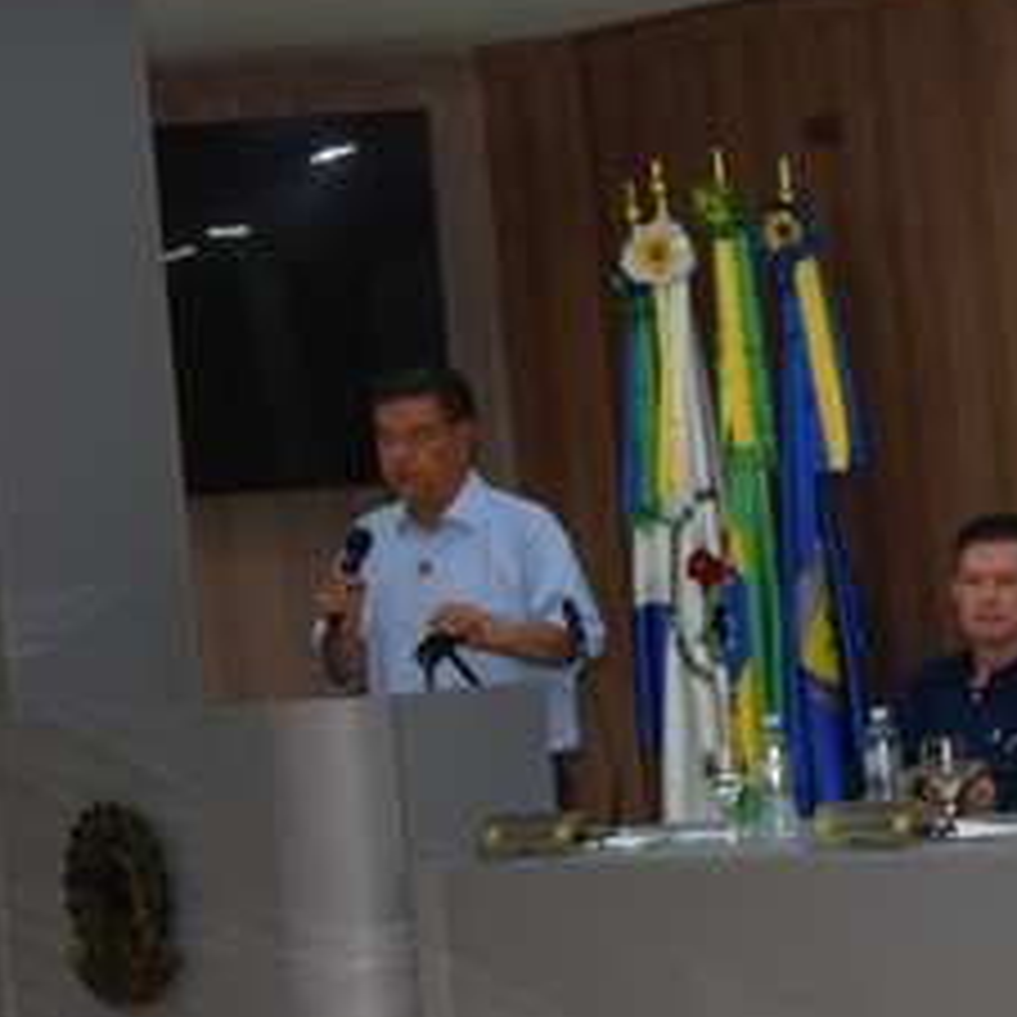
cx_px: 1719
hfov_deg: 12.7
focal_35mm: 127
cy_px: 567
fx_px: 4211
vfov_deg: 13.8
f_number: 5
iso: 800
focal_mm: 25
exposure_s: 1/100
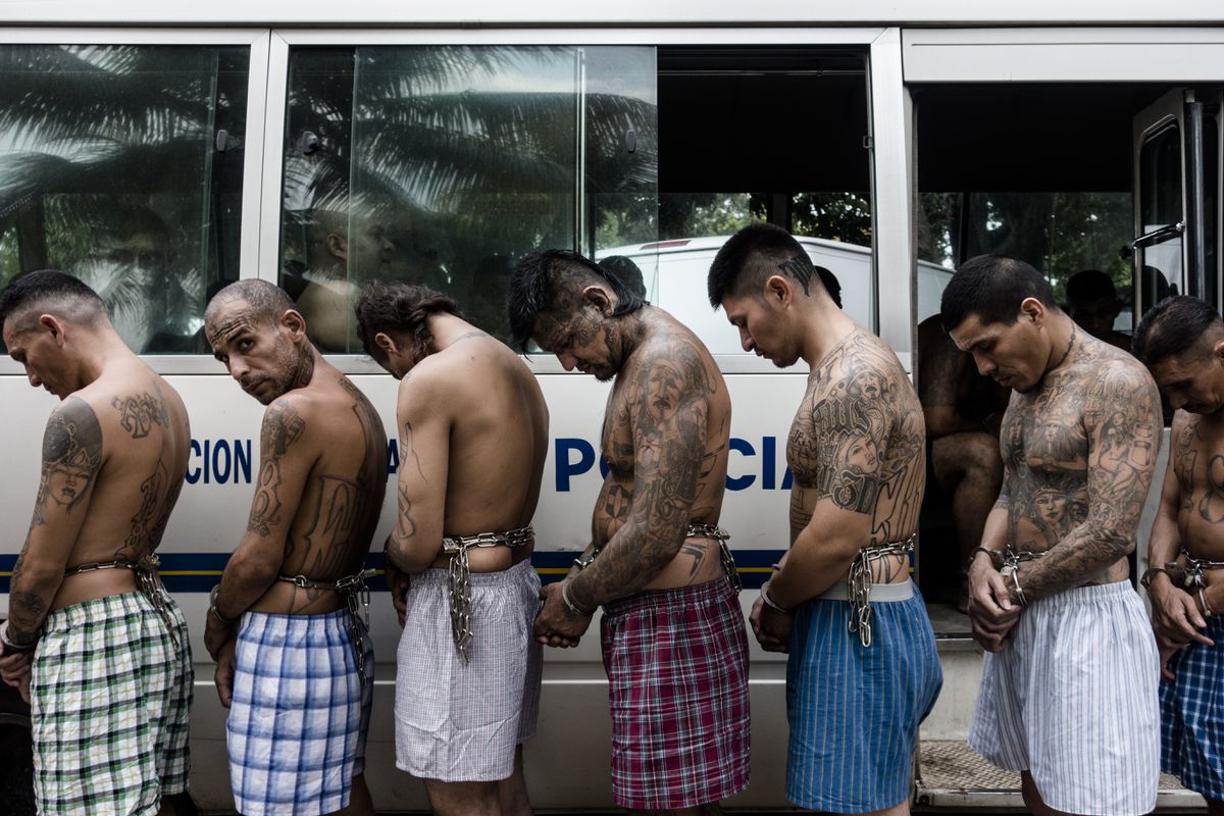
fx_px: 1122
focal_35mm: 33
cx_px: 612
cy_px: 408
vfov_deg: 40.0
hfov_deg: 57.2
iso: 250
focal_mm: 12.06
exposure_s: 1/1250
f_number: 2.8
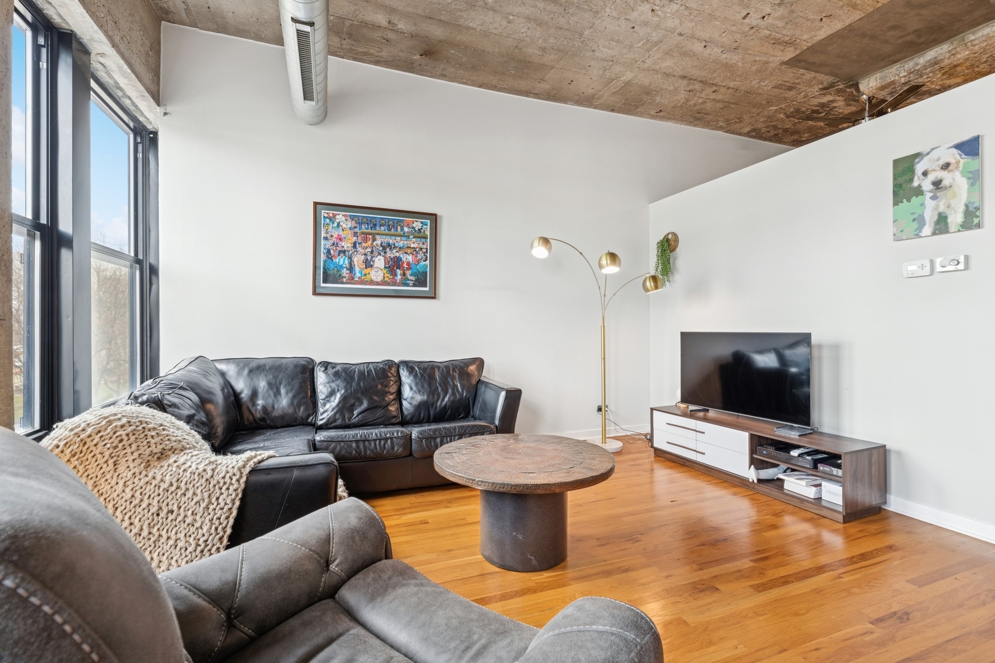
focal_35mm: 16
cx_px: 498
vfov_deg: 73.7
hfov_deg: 96.7
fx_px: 442
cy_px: 332
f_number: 8
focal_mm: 16
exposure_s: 1/50
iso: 320
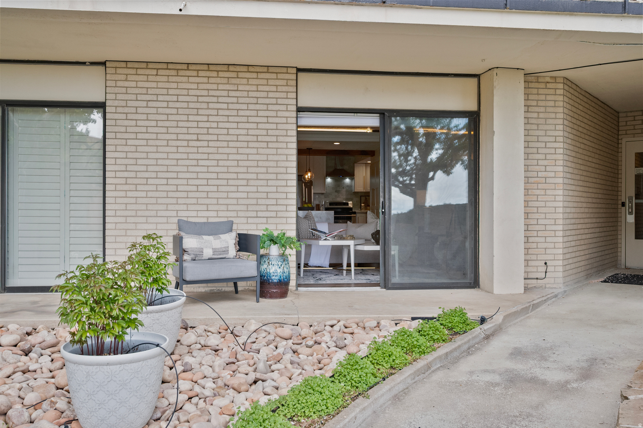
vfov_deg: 43.6
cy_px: 214
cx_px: 322
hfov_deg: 61.9
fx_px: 536
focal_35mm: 30
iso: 2000
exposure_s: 1/160
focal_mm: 30
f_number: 8
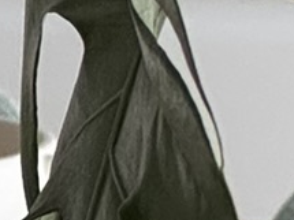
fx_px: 6222
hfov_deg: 2.7
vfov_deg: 2.0
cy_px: -601
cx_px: 706
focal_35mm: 733
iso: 200
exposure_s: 1/65
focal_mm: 9
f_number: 2.8
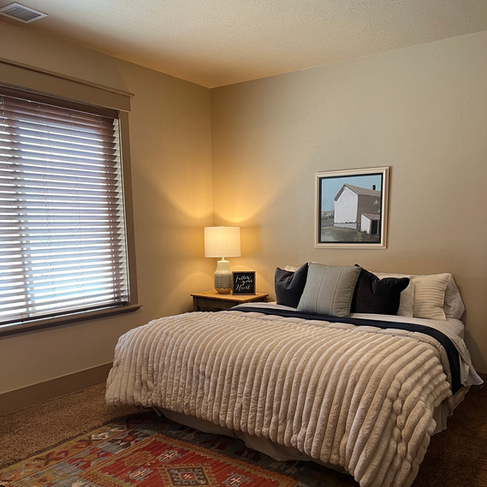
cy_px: 303
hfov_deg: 52.5
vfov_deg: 52.0
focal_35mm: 31
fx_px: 493
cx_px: 246
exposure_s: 1/60
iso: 160
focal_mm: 5.7
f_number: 1.5
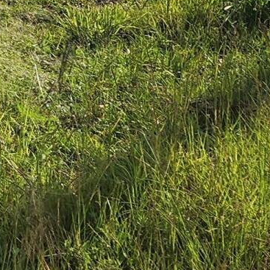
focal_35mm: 166
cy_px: -337
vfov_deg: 9.6
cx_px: -308
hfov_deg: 9.7
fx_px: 1465
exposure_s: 1/2565
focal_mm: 6.4
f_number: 1.8
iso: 12
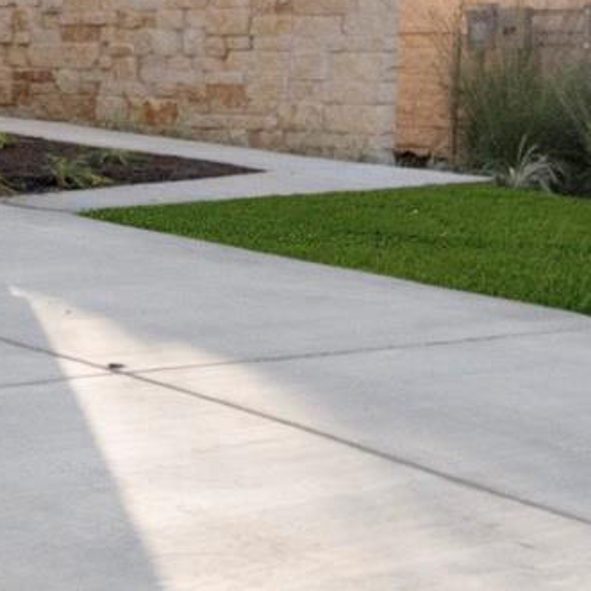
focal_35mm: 150
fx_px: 2897
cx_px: -331
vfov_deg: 11.2
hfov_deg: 11.1
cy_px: -287
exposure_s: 1/1600
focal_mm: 24
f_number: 8
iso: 400
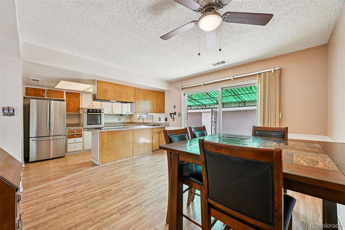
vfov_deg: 81.2
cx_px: 172
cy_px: 115
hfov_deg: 104.3
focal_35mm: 14
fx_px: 134
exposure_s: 1/15
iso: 360
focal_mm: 14
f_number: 11
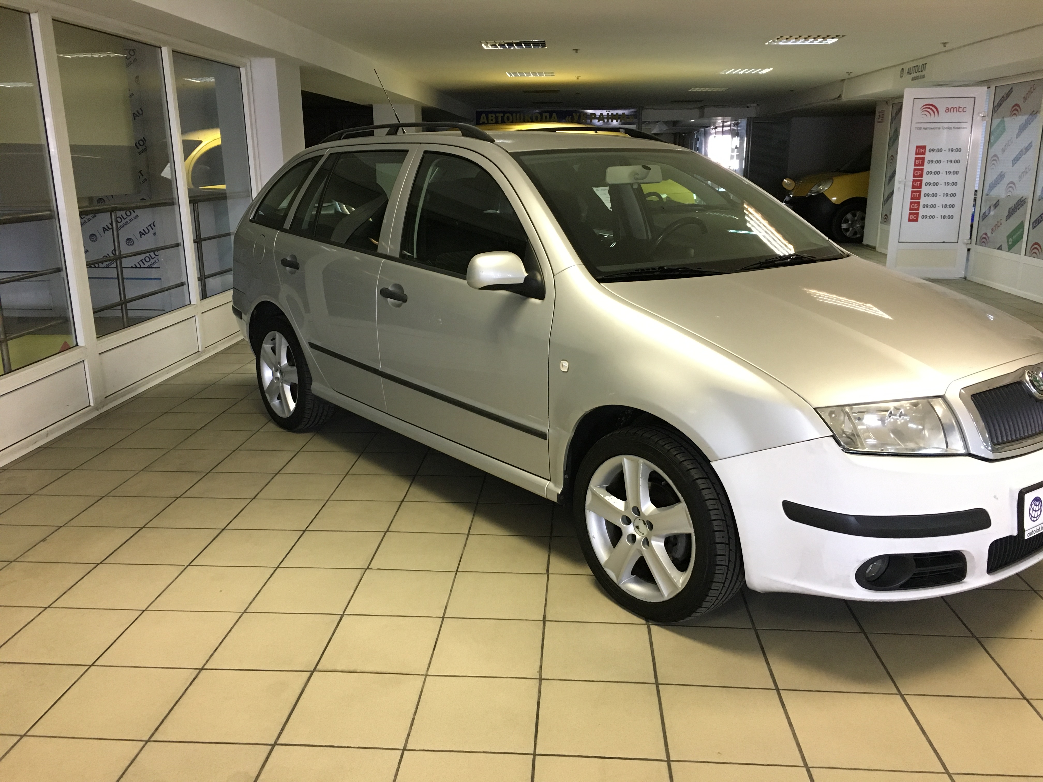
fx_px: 874
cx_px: 522
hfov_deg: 61.7
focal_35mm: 29
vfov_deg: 48.2
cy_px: 391
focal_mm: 4.15
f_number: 2.2
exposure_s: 1/20
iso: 200
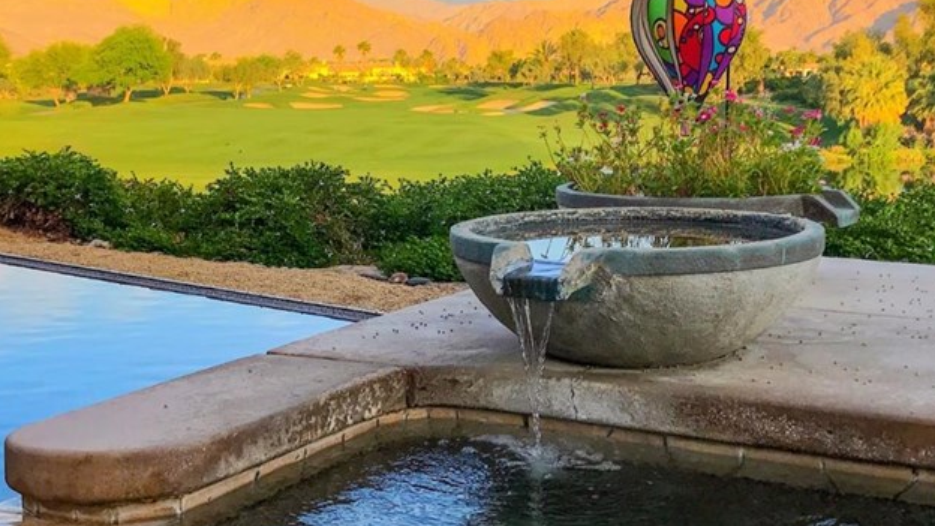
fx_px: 1240
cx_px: 500
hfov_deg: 41.3
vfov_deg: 23.9
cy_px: 194
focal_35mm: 50
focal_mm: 3.99
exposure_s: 1/894
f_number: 1.8
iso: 20
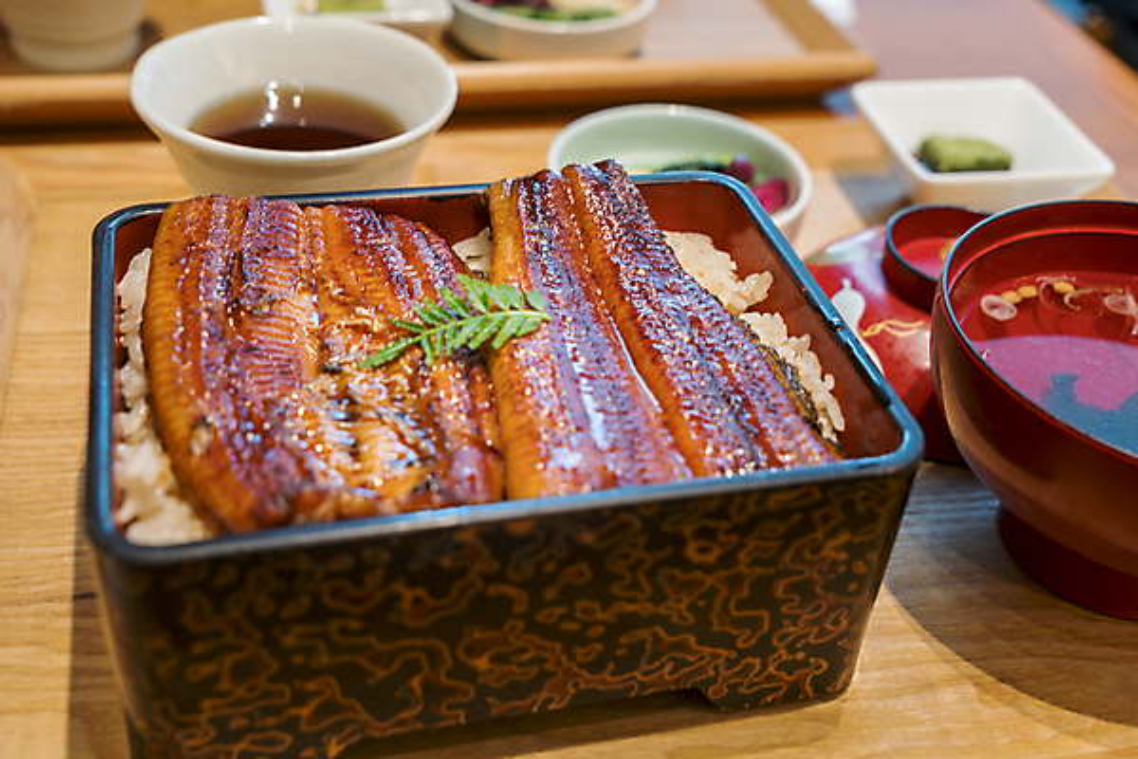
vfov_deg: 31.9
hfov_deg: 46.4
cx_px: 569
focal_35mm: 42
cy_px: 380
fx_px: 1328
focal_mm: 42
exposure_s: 1/2
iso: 100
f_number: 5.6
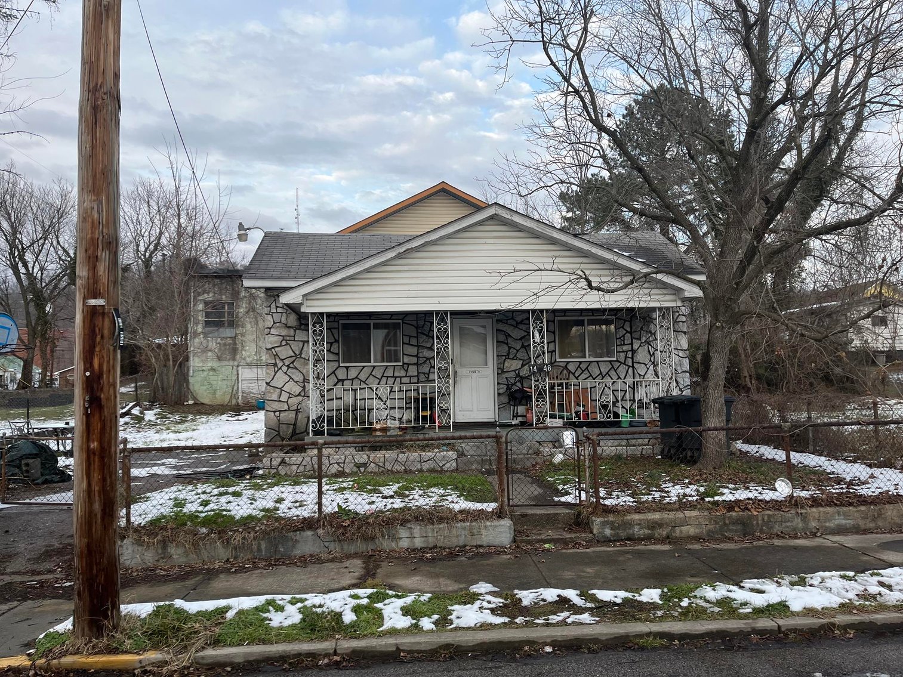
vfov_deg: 53.1
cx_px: 452
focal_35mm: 26
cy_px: 338
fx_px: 678
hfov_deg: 67.3
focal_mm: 5.1
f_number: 1.6
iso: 50
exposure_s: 1/481
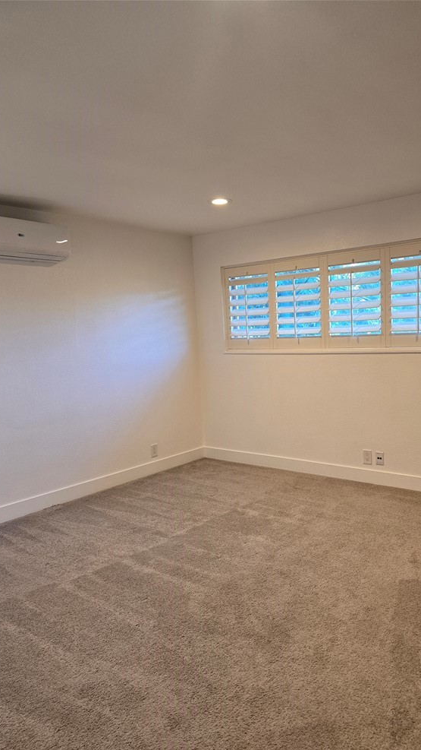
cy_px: 388
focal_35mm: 26
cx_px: 256
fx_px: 516
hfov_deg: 44.1
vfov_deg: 71.9
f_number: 1.7
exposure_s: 1/120
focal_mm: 6.3
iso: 250
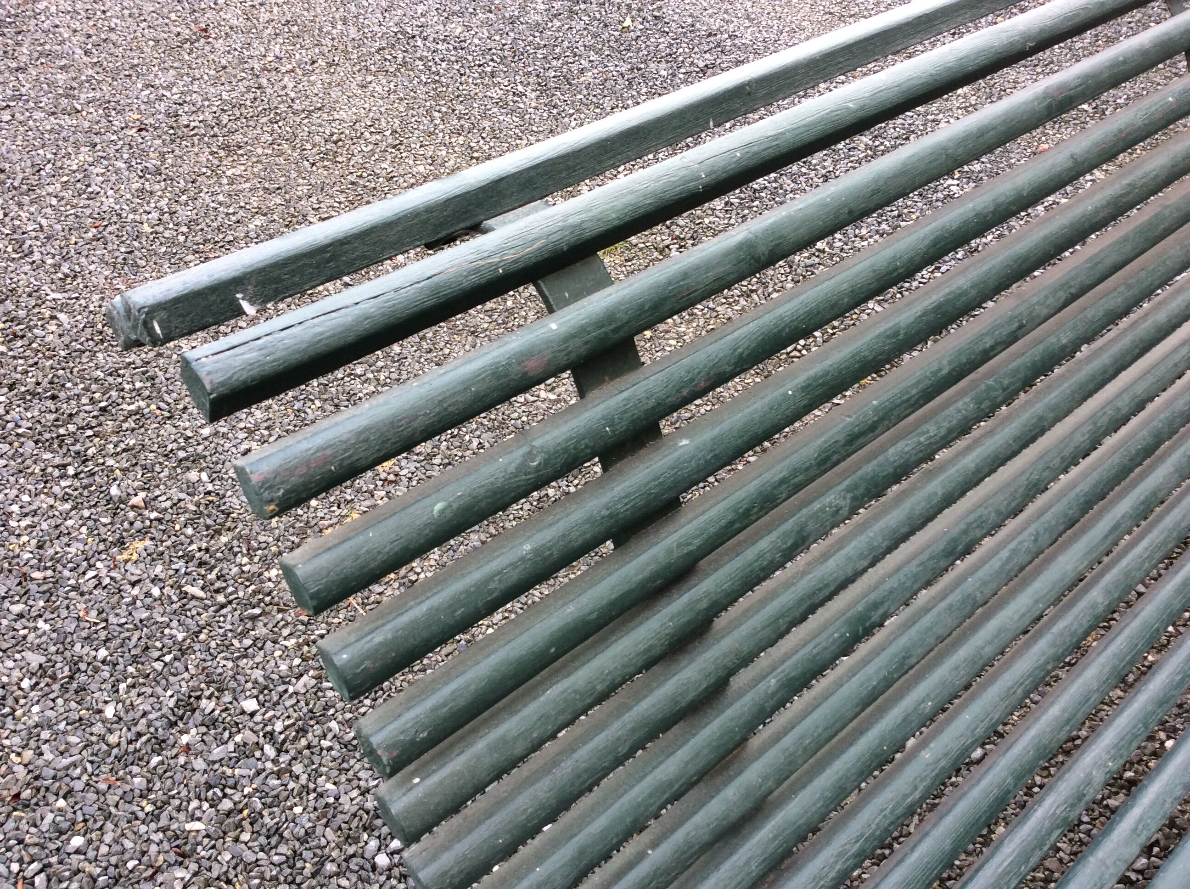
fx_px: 1098
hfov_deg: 56.9
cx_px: 595
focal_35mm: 32
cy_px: 444
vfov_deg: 44.1
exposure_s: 1/111
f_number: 2.4
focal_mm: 3.3
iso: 32
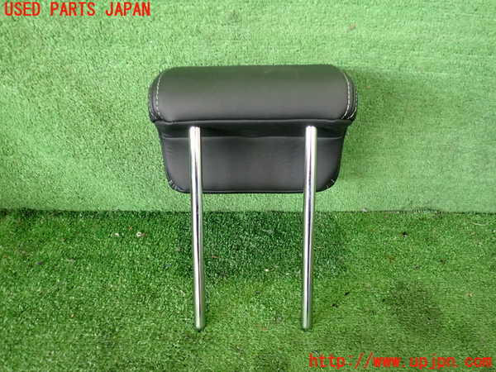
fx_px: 430
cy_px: 186
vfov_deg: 46.8
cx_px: 248
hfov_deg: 60.0
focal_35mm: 30
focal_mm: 5.4
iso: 400
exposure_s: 1/30
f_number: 2.3
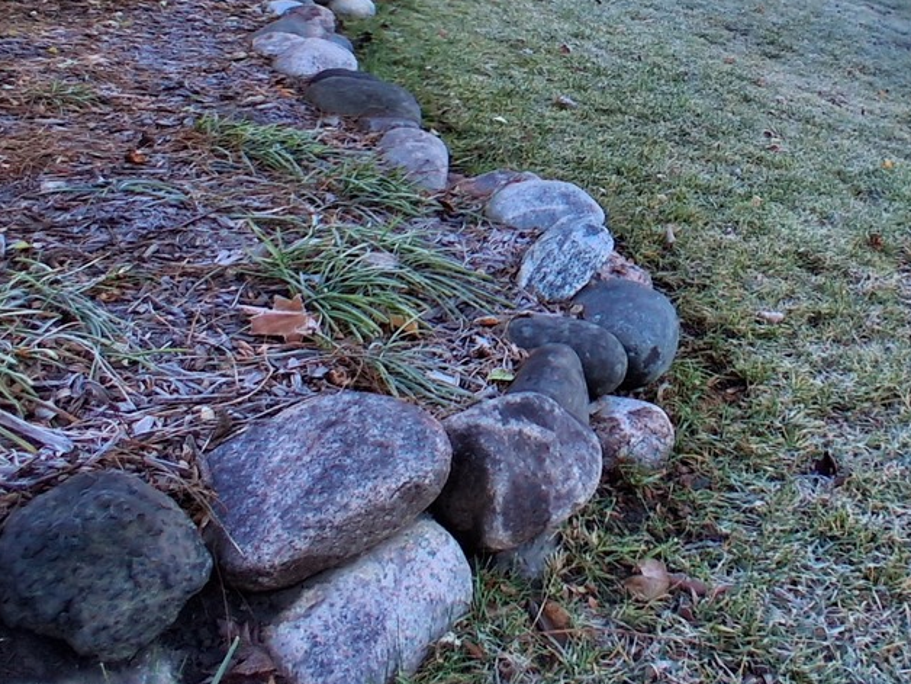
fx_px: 1026
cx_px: 672
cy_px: 61
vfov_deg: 34.6
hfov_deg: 46.3
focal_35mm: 39
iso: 50
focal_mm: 1.4
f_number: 2.2
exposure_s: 1/294
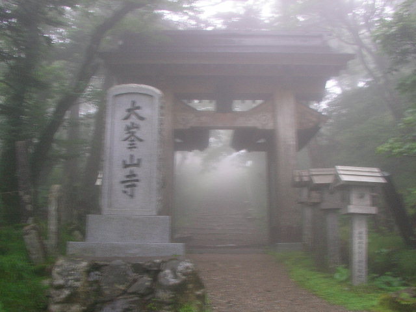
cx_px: 208
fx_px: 445
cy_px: 156
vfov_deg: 38.7
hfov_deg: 50.1
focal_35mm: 37
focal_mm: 5.7
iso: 100
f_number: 2.8
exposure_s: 1/8
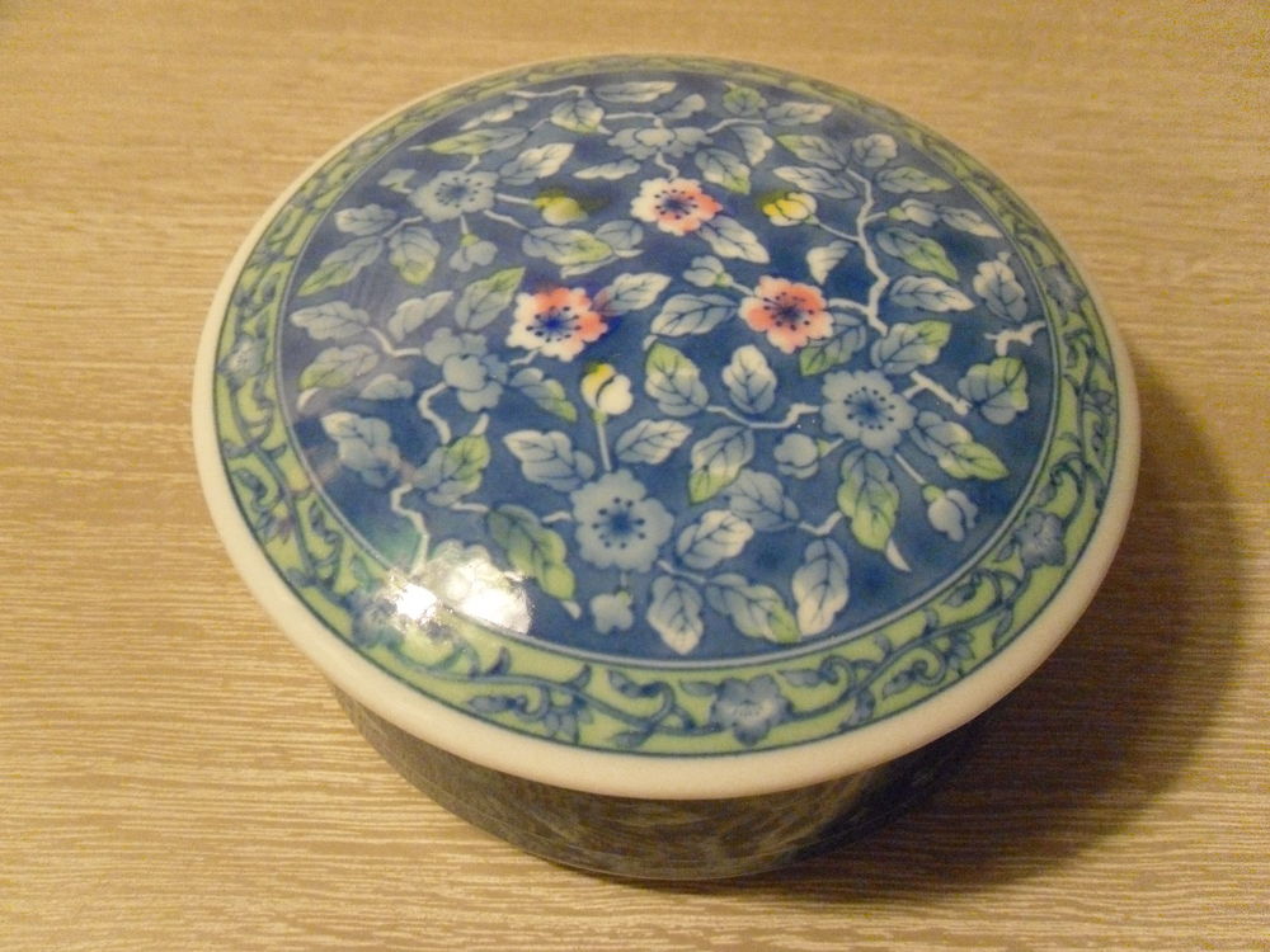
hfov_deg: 52.6
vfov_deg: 40.7
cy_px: 476
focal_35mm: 35
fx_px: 1284
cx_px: 635
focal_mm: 6.3
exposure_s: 1/20
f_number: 3.5
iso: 800
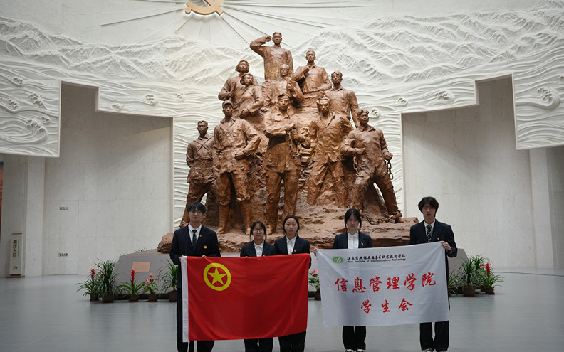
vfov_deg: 35.8
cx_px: 284
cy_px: 167
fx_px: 546
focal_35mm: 36
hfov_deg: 54.6
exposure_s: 1/160
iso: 1000
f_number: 4
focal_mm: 34.5
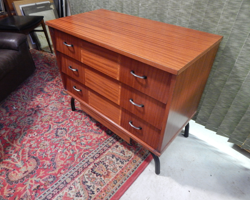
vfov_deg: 60.9
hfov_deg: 72.6
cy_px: 100
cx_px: 124
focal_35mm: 23
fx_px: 170
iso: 800
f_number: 3
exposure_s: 1/4
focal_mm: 4
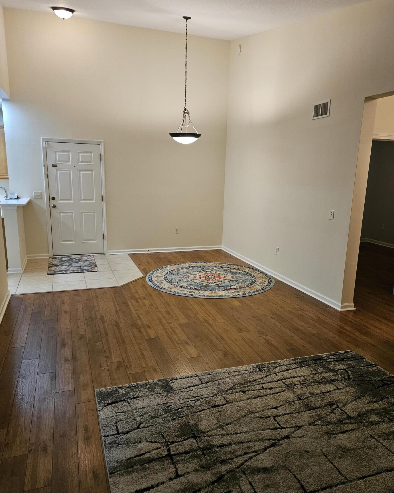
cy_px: 251
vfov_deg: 66.0
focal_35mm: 26
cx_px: 202
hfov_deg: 54.9
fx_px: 379
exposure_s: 1/120
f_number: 1.8
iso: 320
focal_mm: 5.4
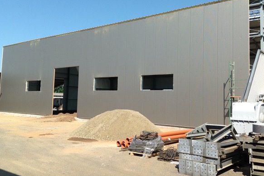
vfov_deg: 33.4
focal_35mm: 40
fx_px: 293
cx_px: 138
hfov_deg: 48.4
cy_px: 77
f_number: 2.4
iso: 50
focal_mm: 4.28
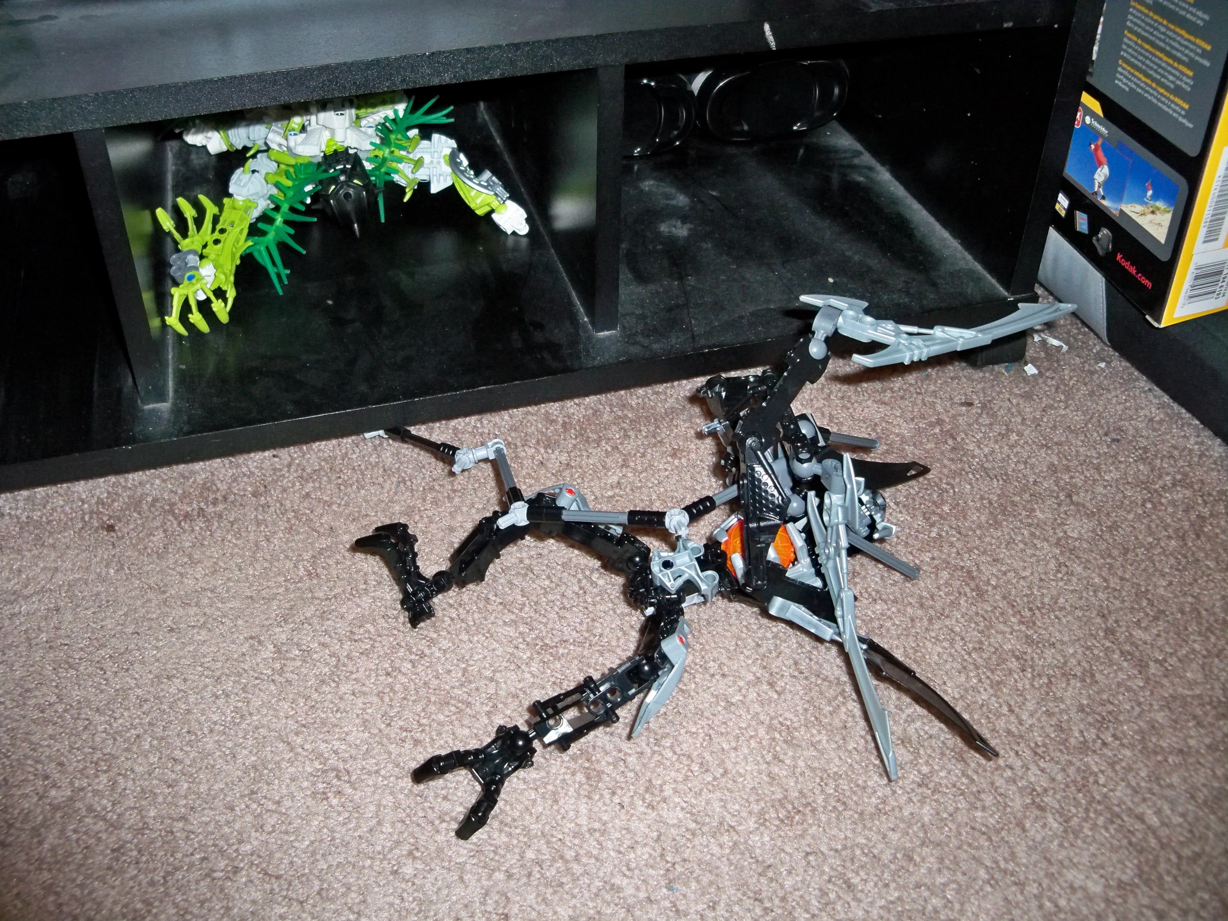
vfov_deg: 40.7
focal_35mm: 35
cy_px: 460
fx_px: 1242
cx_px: 614
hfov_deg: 52.6
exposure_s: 1/30
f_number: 3.5
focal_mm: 6.2
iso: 200
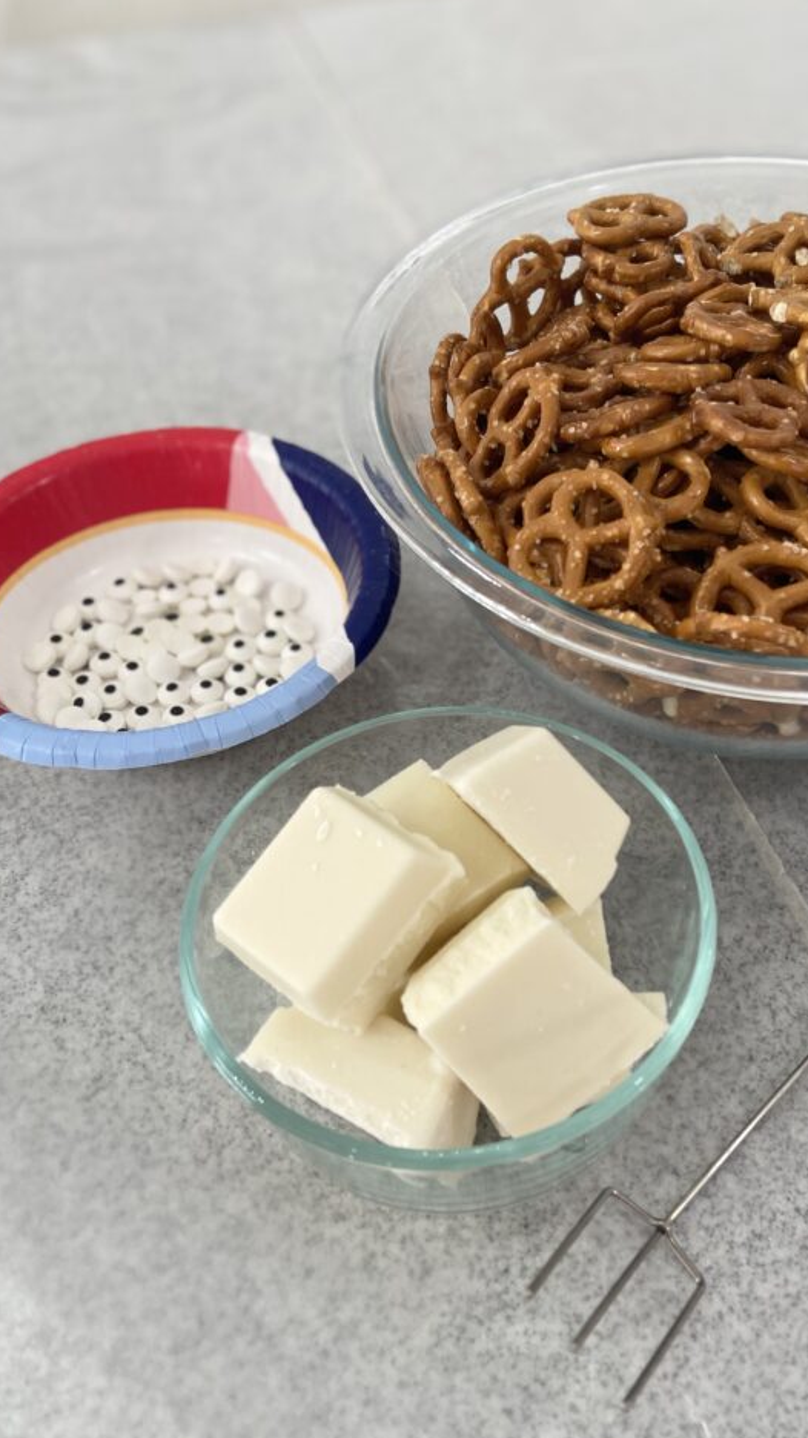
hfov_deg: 37.3
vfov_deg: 62.6
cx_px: 548
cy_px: 773
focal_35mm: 31
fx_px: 1182
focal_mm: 4.25
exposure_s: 1/120
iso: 80
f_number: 1.8
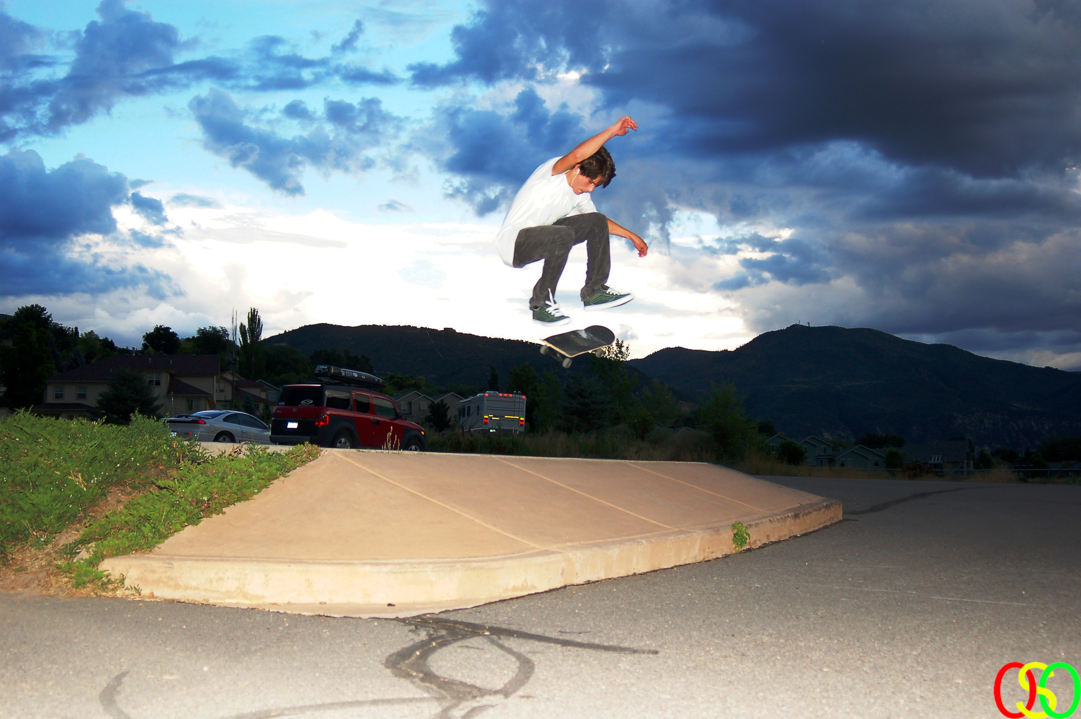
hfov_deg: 46.4
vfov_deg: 31.8
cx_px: 540
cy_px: 360
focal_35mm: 42
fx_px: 1260
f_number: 3.3
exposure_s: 1/500
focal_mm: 28
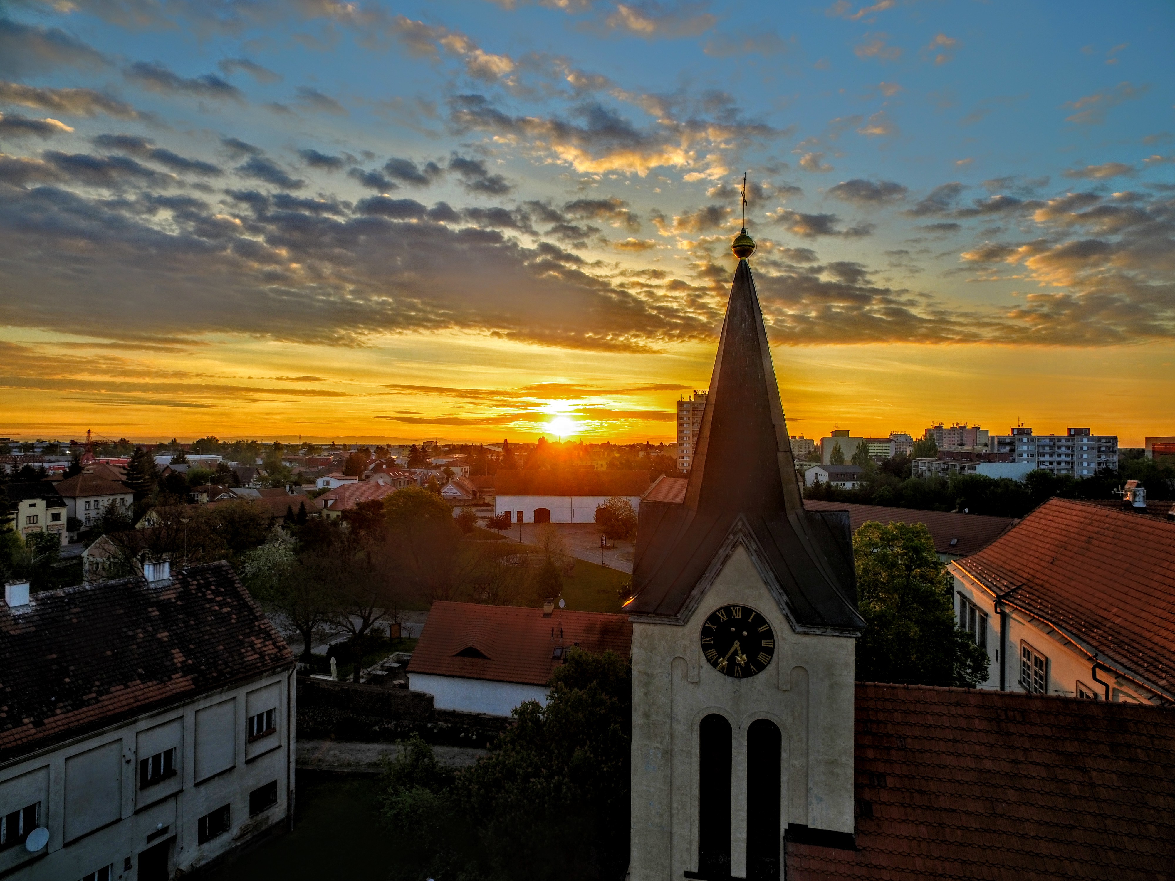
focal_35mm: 20
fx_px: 679
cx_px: 588
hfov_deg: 81.7
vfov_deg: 66.0
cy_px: 440
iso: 131
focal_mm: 3.61
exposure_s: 1/100
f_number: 2.8
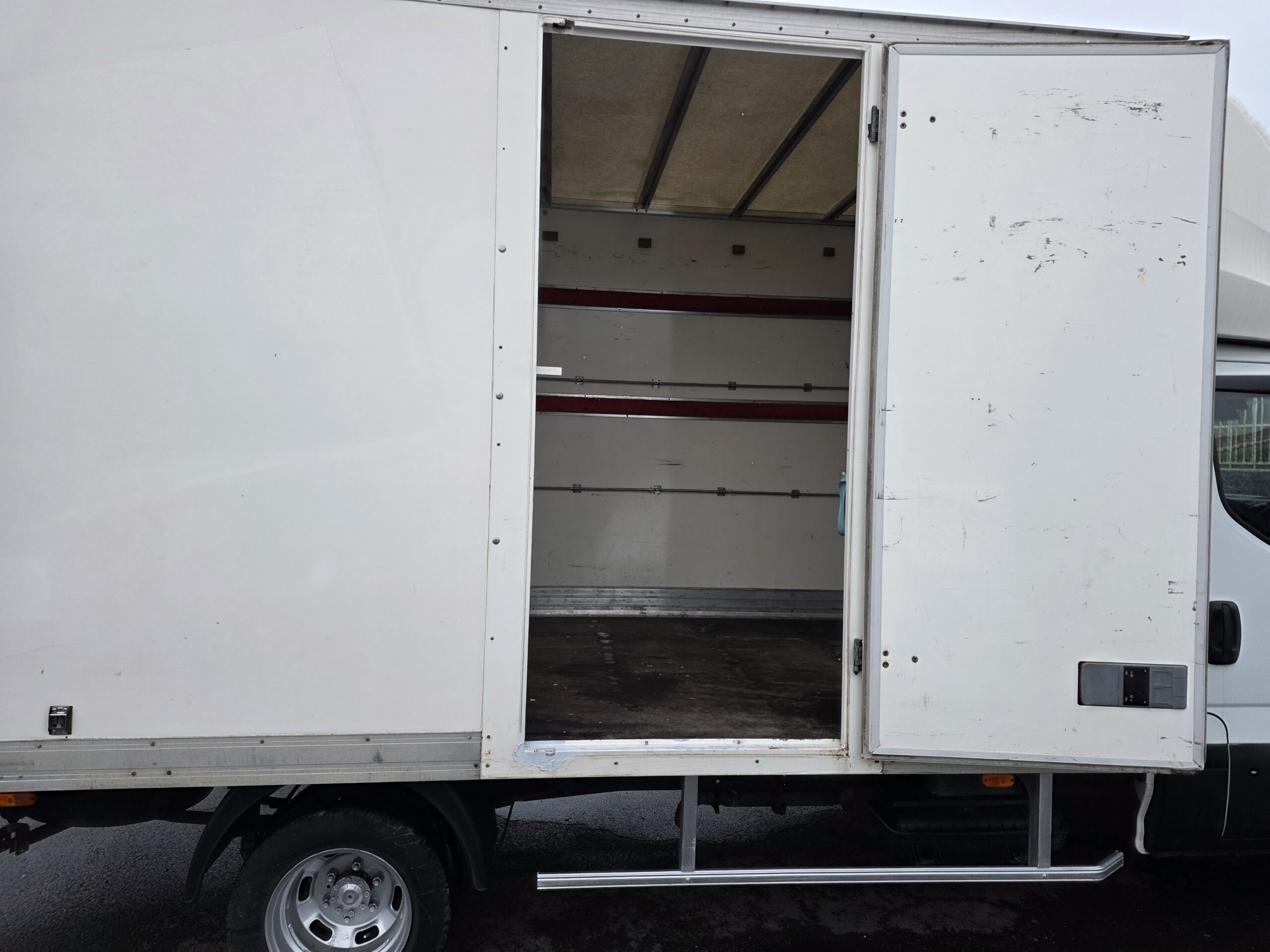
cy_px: 476
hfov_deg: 73.9
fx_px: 844
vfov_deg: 58.9
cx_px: 635
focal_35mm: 23
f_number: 1.7
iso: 200
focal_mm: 6.25
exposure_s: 1/180
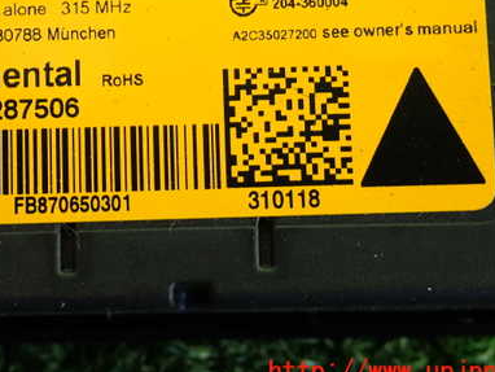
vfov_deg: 16.2
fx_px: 1302
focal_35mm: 91
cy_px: 97
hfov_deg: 21.5
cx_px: 172
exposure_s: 1/60
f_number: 3.5
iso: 200
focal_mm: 10.35
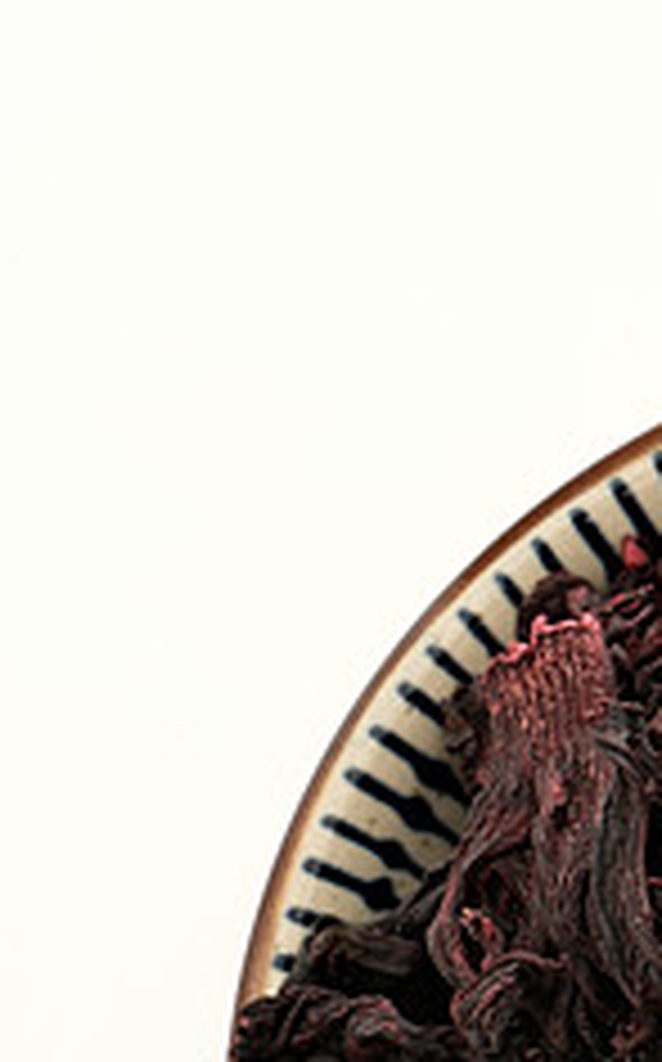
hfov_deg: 6.3
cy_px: 1091
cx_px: 1711
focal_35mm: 197
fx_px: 5701
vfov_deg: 10.6
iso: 125
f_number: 7.1
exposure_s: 1/125
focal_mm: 37.9
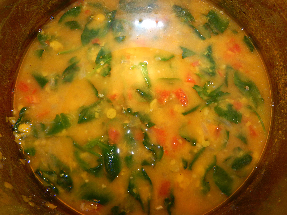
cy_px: 108
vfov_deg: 49.7
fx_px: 232
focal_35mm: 28
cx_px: 144
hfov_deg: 63.4
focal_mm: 5.1
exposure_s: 1/30
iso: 200
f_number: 6.3
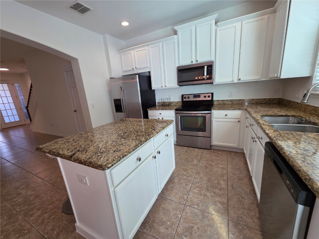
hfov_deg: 106.2
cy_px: 120
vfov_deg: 89.9
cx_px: 160
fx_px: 120
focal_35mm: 13
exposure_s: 1/120
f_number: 1.9
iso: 125
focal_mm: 2.2
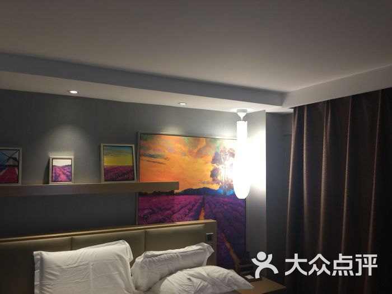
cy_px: 147
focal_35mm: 29
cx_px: 196
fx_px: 328
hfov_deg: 61.7
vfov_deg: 48.2
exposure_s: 1/17
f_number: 2.2
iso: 64
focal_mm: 4.15
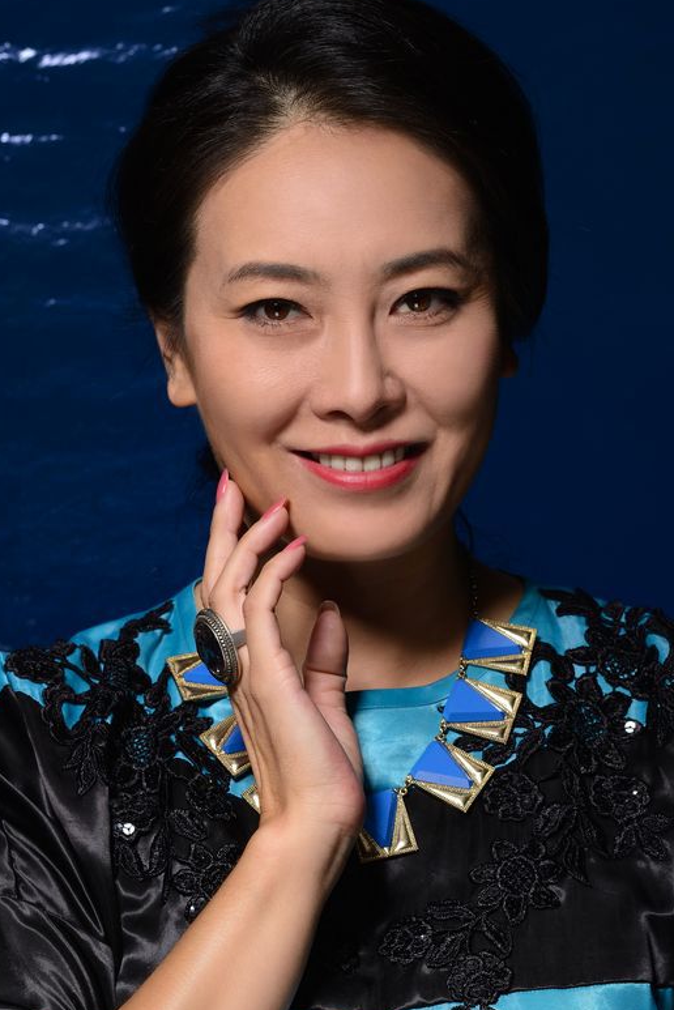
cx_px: 295
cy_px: 547
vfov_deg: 13.1
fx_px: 4405
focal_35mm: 157
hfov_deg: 8.7
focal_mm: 135
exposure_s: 1/125
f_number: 11
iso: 100
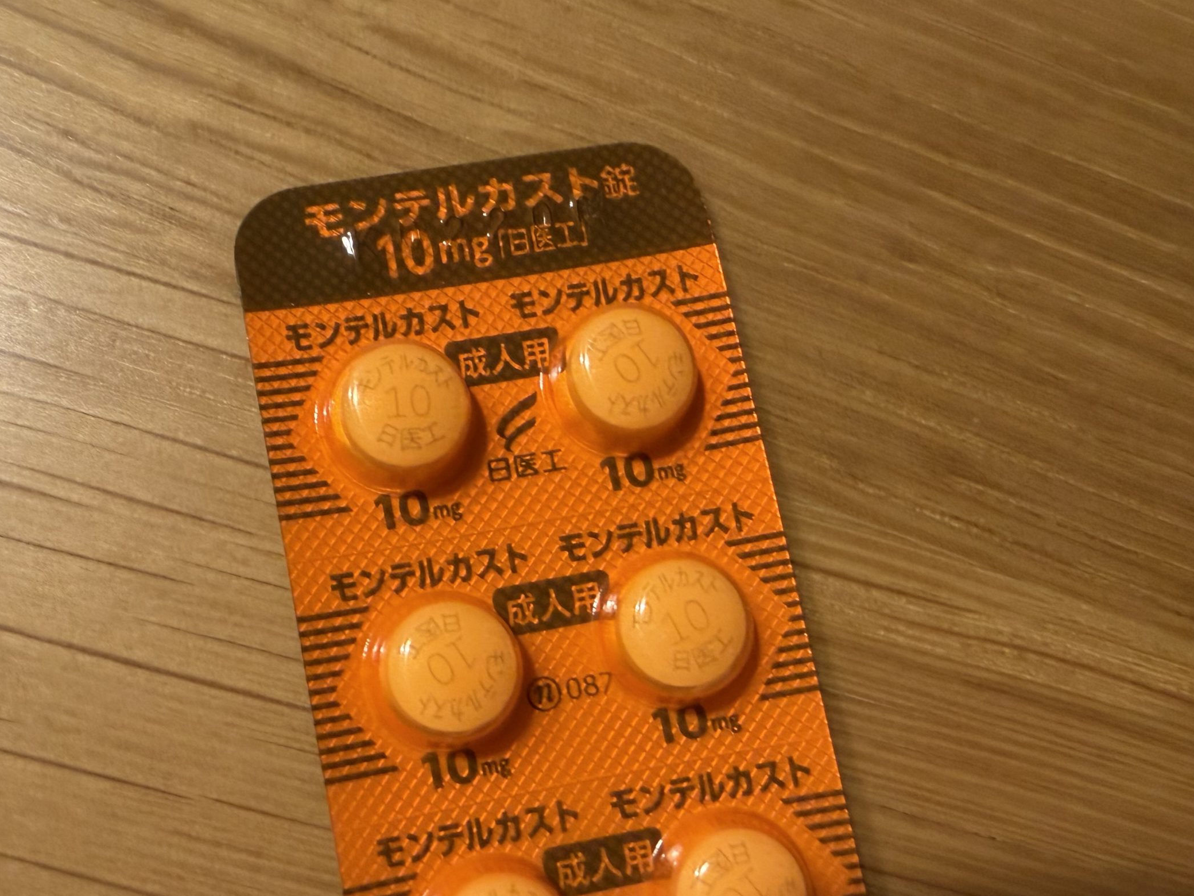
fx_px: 1104
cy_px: 541
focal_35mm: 32
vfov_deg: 43.9
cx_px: 531
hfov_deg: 56.7
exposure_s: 1/50
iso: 250
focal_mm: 2.22
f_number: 2.2
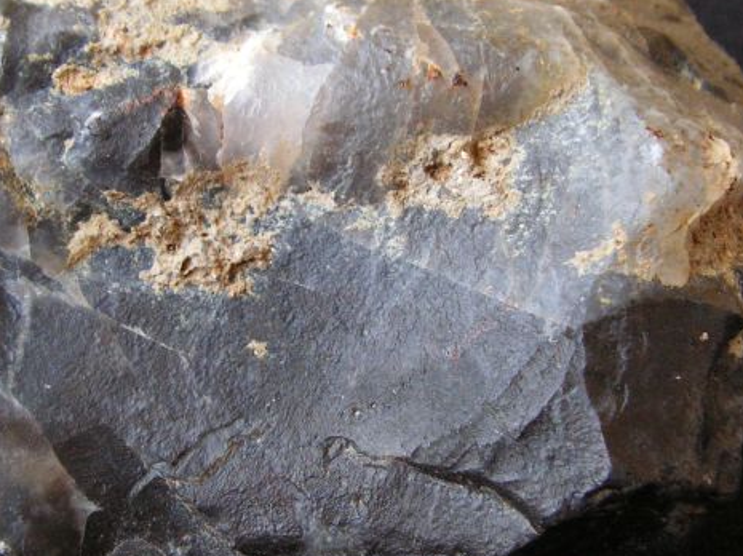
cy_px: 288
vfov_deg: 23.6
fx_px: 1330
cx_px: 356
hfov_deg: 31.2
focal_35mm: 62
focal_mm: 6
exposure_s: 1/40
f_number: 3.2
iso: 125
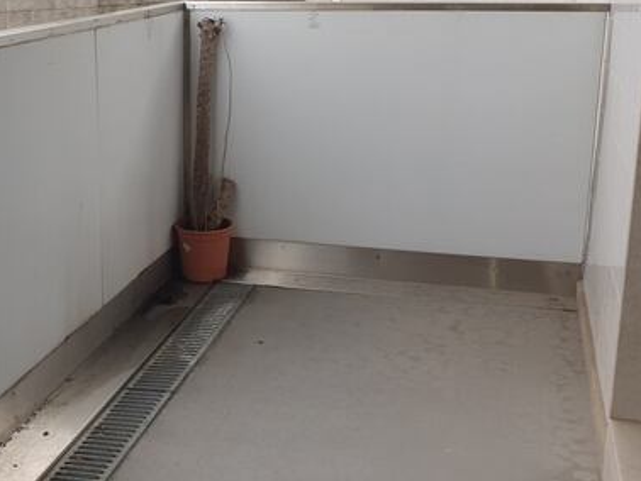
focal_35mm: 55
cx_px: 183
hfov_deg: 34.4
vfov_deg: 26.6
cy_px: 205
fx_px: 1019
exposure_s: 1/231
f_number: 2.4
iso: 50
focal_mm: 4.32
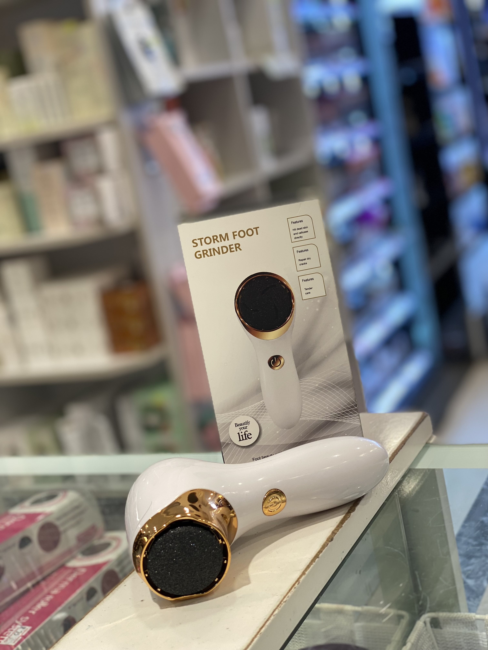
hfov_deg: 28.0
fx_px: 977
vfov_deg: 36.8
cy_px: 325
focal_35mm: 52
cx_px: 244
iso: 32
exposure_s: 1/100
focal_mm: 6
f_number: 2
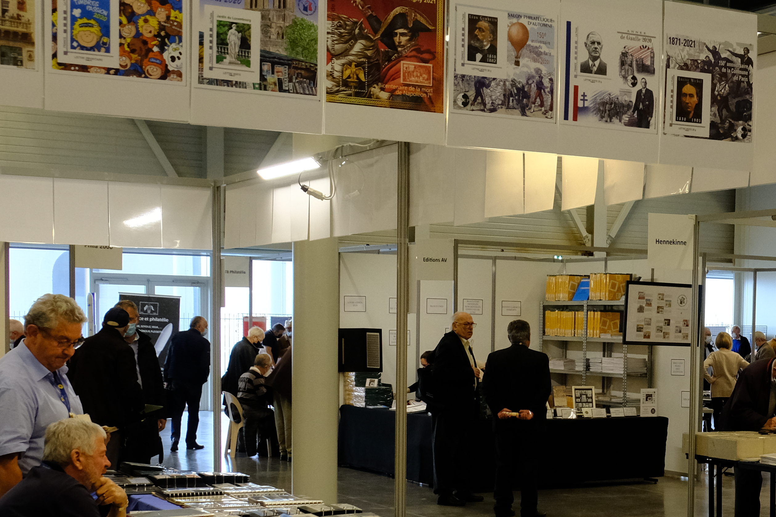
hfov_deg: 28.3
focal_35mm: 69
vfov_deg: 19.4
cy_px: 453
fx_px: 1487
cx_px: 667
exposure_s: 1/105
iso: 1600
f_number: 4.5
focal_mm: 19
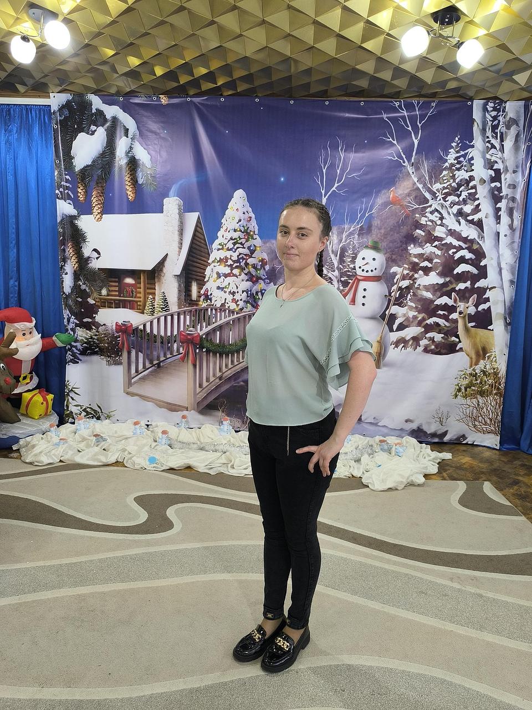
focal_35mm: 23
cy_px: 355
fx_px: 471
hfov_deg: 58.9
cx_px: 266
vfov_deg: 73.9
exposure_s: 1/50
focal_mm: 6.14
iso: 400
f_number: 1.65
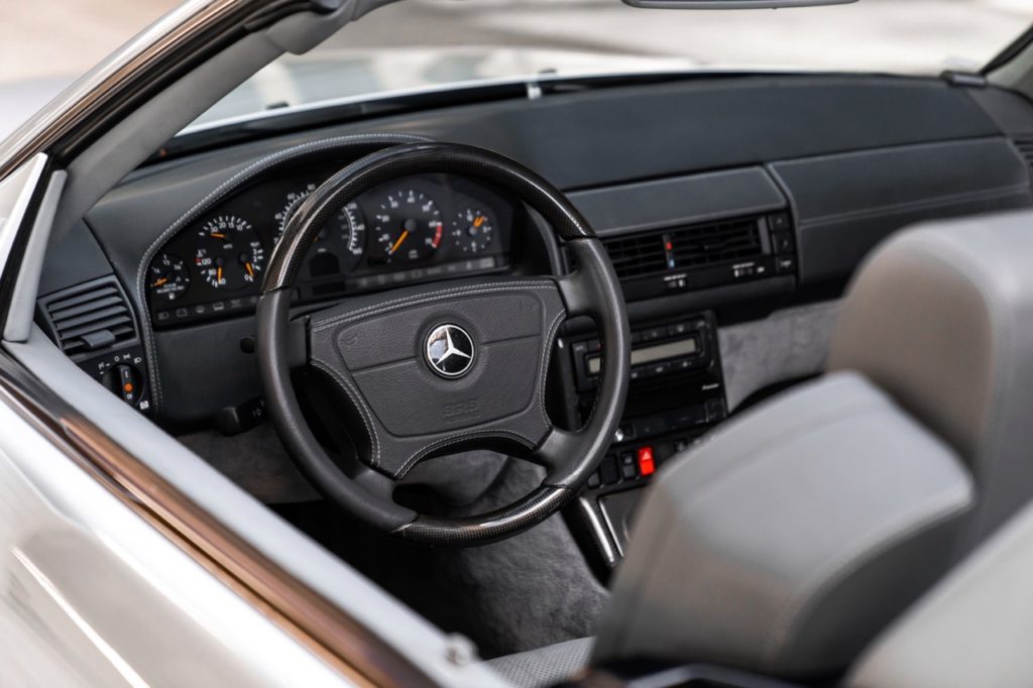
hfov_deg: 28.9
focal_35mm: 70
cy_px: 344
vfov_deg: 19.4
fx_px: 2008
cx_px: 516
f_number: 2.8
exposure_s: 1/250
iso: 1600
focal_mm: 70
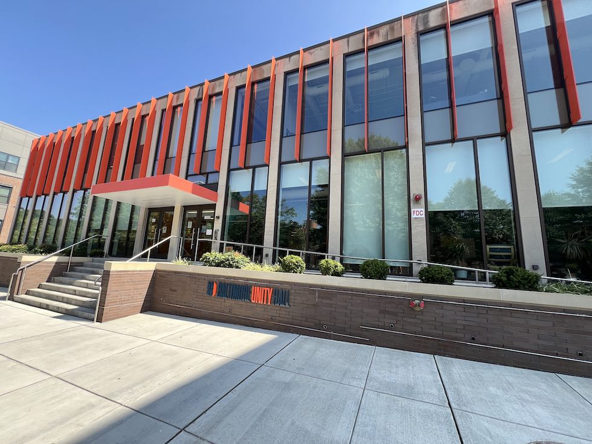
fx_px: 222
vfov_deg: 89.9
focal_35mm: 13
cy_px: 222
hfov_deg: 106.2
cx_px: 296
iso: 32
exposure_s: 1/306
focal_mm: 1.57
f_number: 1.8
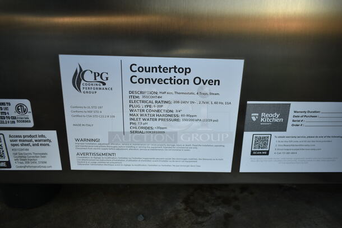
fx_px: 257
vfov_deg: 48.0
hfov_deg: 67.3
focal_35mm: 27
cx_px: 171
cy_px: 114
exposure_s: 1/50
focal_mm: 18
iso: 100
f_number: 3.5
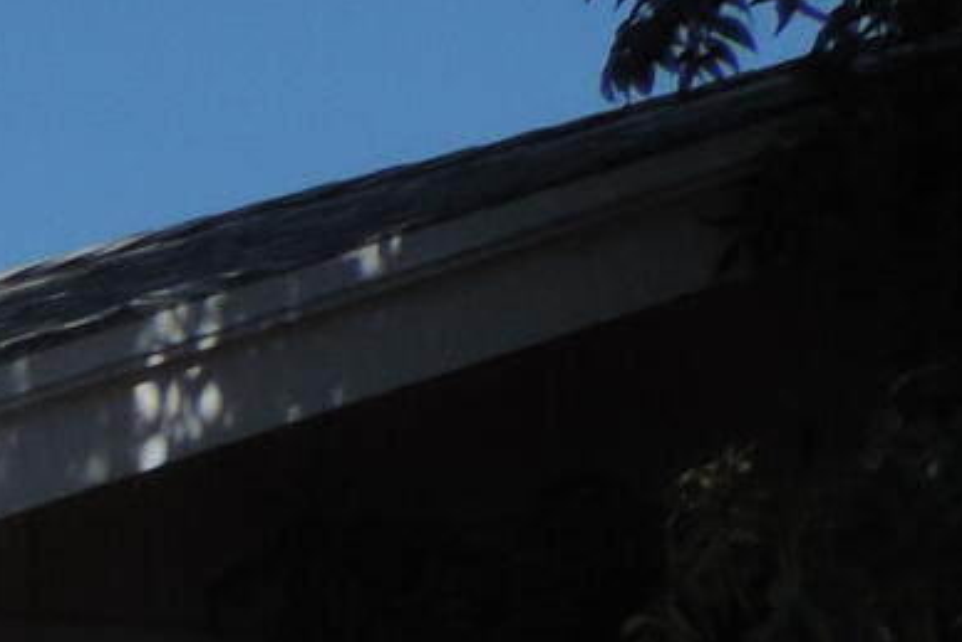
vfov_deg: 3.8
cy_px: 2147
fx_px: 9249
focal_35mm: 346
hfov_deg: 5.5
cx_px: -2246
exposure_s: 1/1250
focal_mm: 7.6
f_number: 4.3
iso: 80
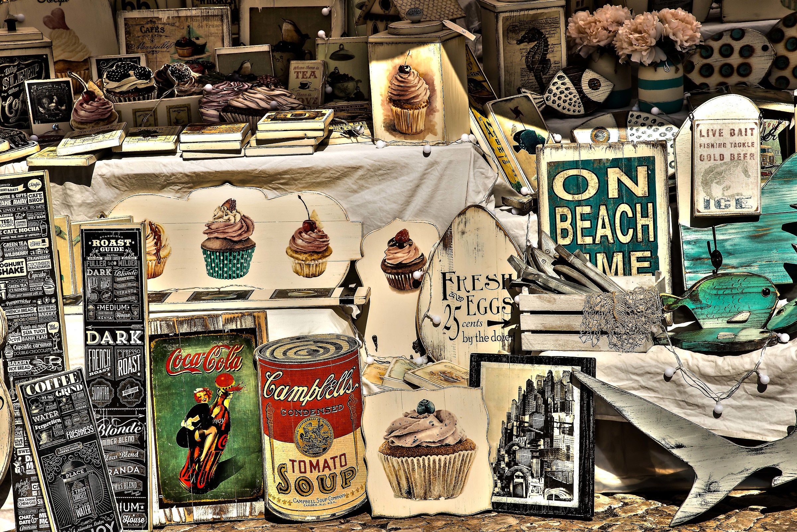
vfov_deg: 13.1
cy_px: 266
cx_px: 398
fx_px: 2325
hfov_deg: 19.4
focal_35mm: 105
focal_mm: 105
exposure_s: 1/200
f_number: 16
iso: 200
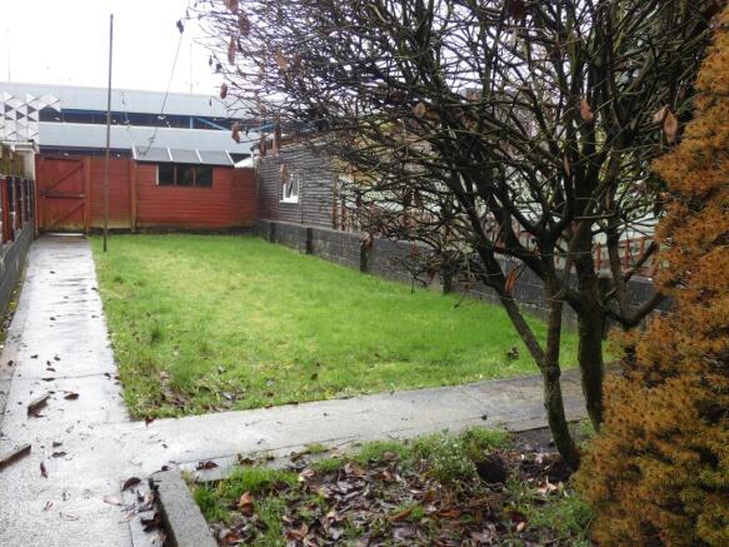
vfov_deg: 46.8
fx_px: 632
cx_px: 364
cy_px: 274
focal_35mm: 30
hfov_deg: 60.0
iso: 80
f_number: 3.3
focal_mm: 5.3
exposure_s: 1/100
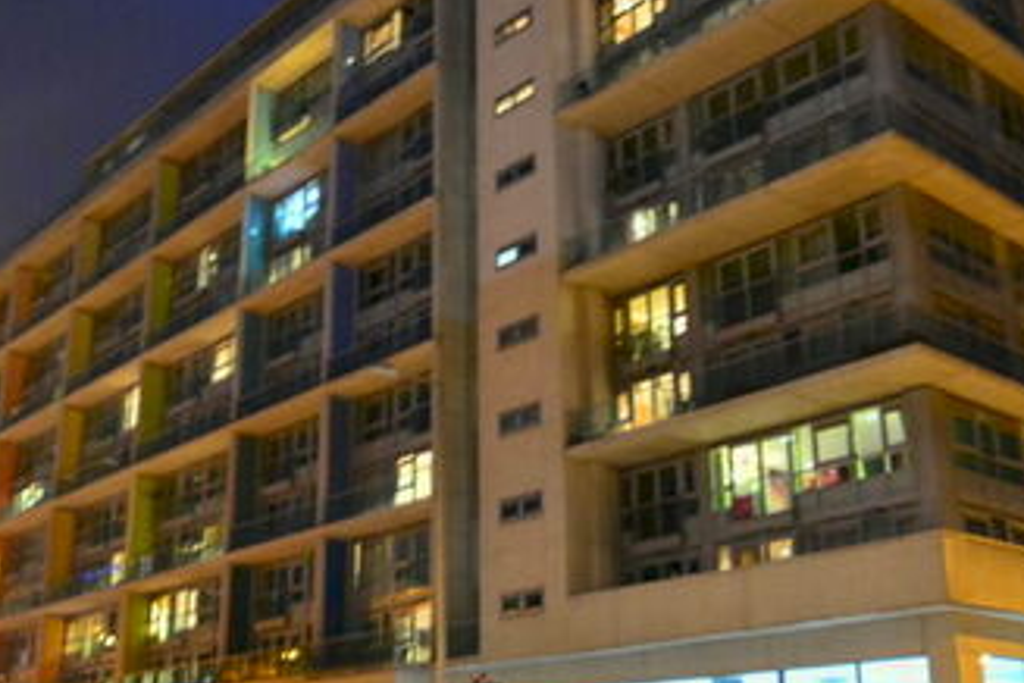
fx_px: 1280
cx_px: 539
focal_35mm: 45
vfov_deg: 29.8
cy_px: 374
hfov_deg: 43.6
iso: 1600
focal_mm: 14
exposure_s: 1/6
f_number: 3.5
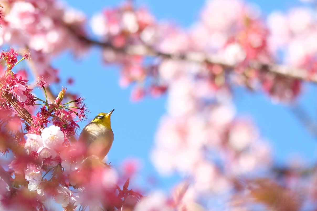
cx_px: 158
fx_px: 1188
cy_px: 106
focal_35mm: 135
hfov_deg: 15.2
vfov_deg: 10.1
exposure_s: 1/6000
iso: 200
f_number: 2
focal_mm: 90
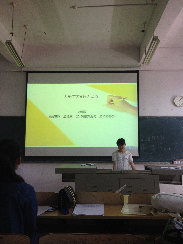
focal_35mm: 35
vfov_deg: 52.6
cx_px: 92
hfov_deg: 40.7
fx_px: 247
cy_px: 122
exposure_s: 1/20
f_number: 2.4
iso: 80
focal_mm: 4.28
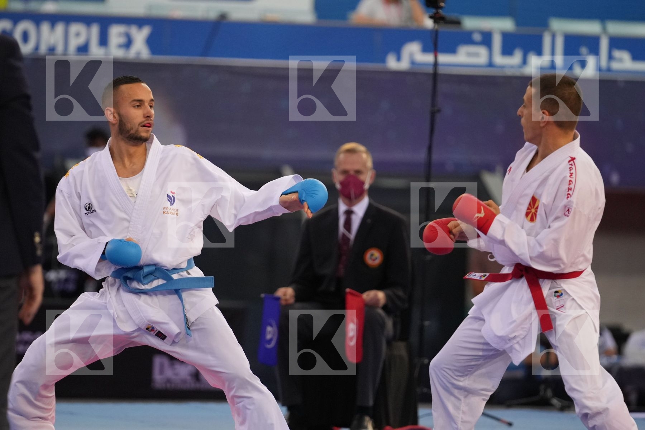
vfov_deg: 4.6
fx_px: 5375
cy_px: 215
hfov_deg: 6.9
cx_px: 322
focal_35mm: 300
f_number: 2.8
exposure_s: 1/1000
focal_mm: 200
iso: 2000
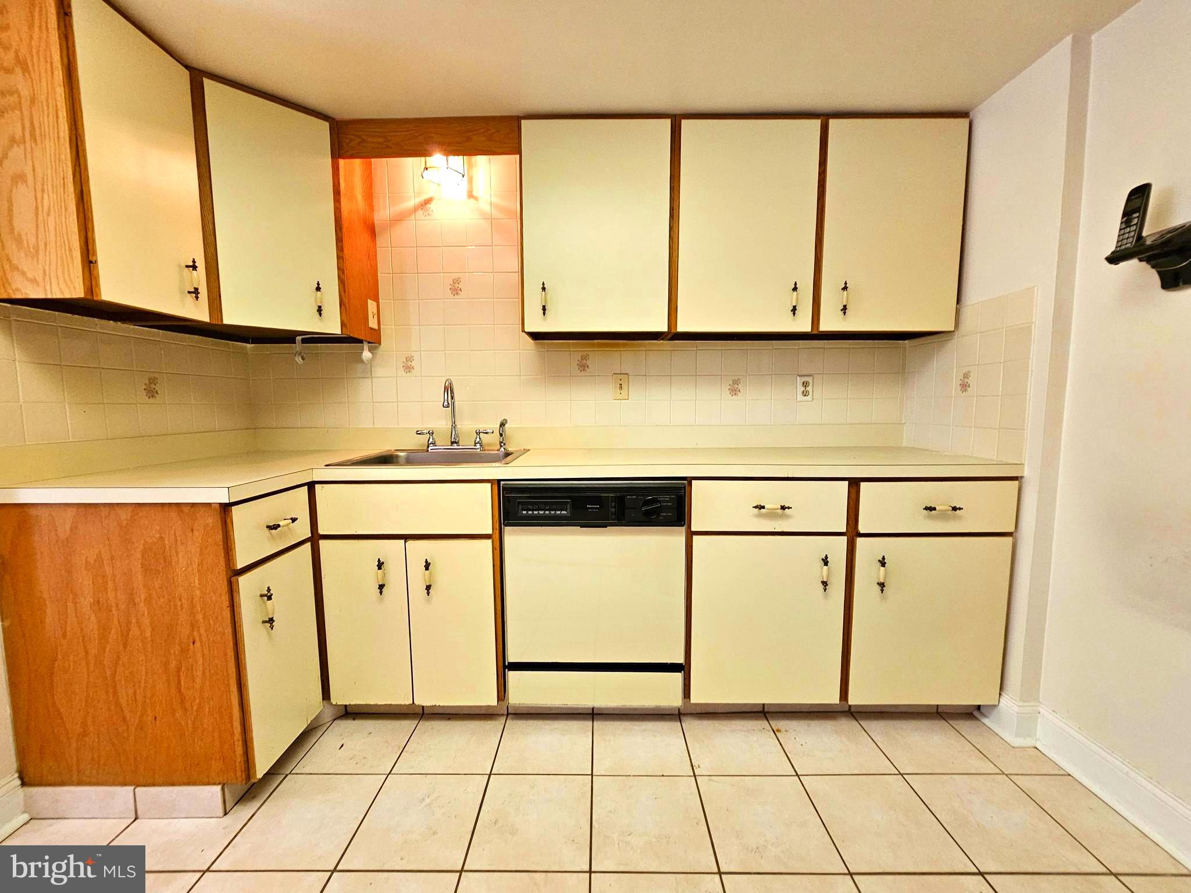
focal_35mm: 13
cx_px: 596
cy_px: 446
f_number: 2.2
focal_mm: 2.2
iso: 320
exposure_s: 1/60
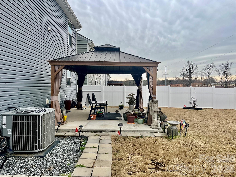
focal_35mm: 26
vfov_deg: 53.1
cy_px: 88
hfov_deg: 67.3
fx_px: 177
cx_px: 118
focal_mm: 5.1
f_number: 1.6
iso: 50
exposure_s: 1/2309
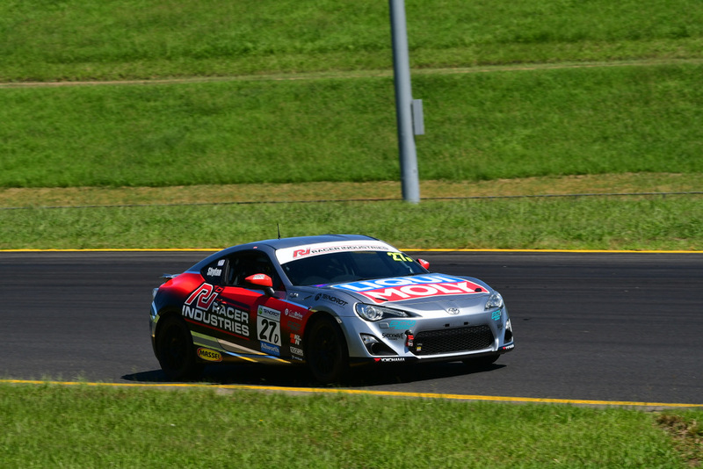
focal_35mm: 300
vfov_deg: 4.6
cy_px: 234
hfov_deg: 6.9
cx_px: 352
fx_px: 5860
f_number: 11
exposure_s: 1/640
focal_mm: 200
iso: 320
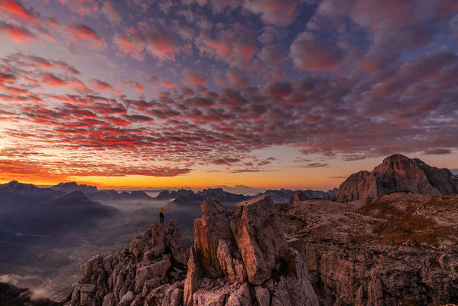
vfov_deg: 73.8
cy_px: 153
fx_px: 204
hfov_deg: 96.7
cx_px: 229
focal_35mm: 16
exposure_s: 1/8
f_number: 10
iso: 100
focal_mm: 16
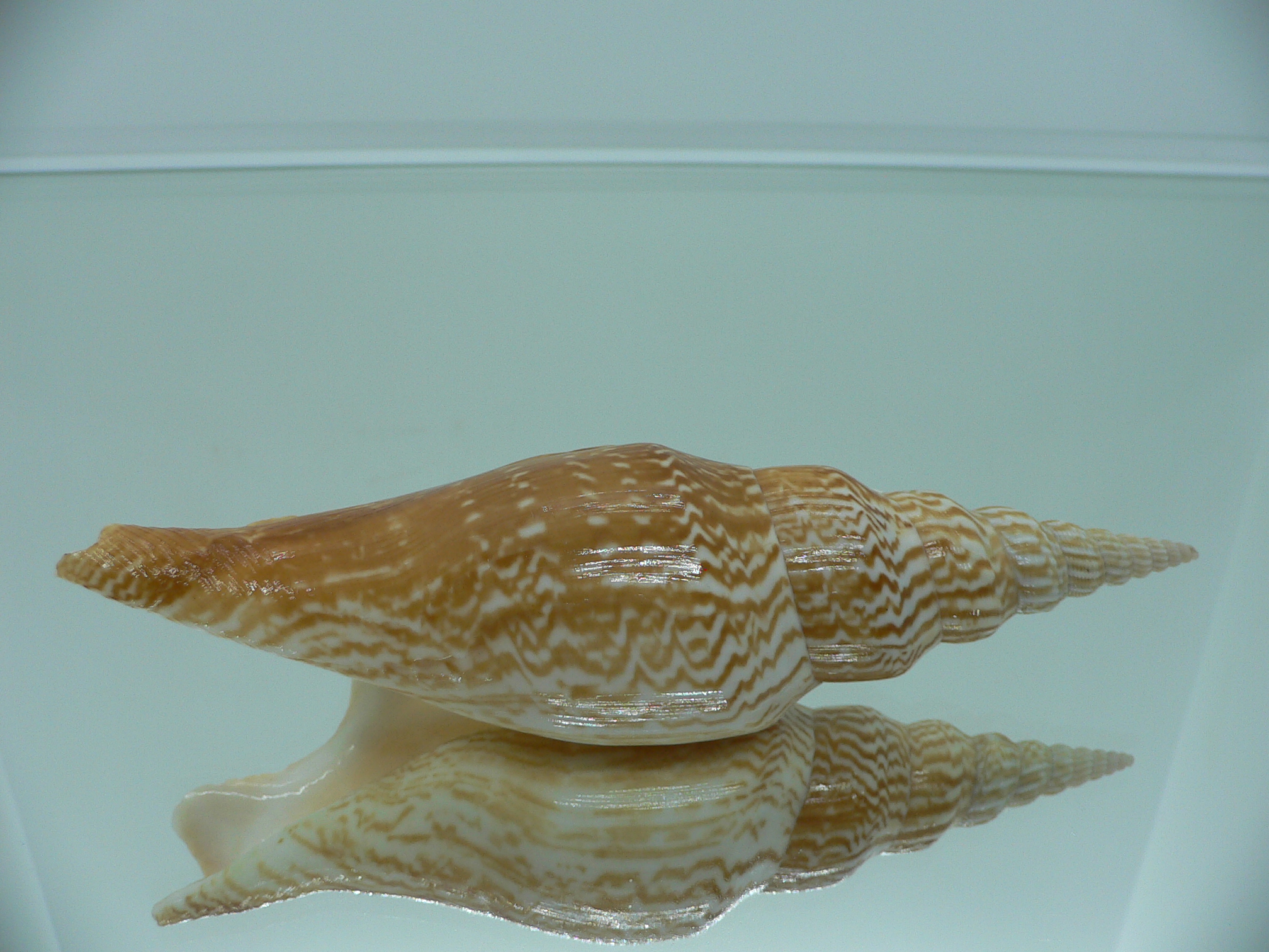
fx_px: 1283
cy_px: 476
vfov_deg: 40.7
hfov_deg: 52.6
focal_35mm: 35
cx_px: 634
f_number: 2.8
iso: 80
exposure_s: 1/60
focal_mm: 4.6
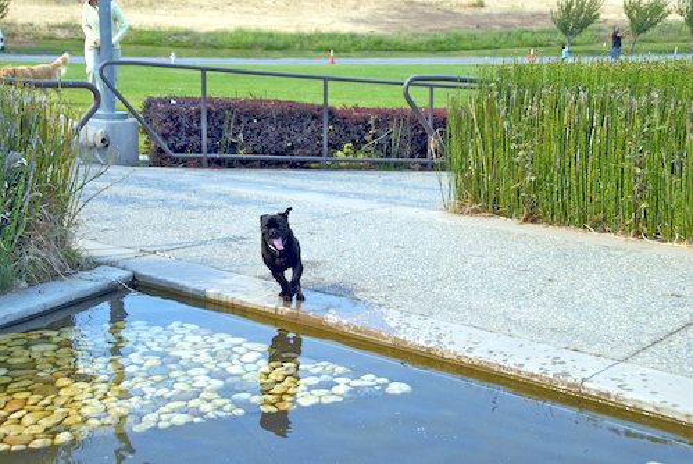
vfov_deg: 26.6
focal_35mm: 51
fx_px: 983
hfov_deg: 38.8
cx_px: 346
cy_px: 232
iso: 100
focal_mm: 34
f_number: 5.6
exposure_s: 1/250
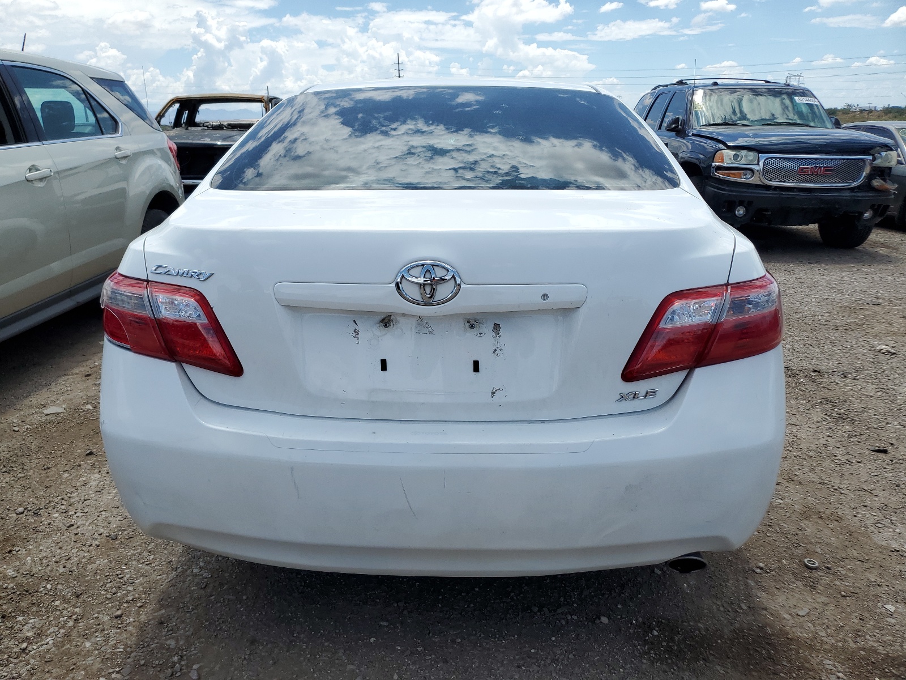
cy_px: 340
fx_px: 680
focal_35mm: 26
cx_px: 453
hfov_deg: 67.3
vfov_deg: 53.1
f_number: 1.5
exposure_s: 1/3333
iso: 50
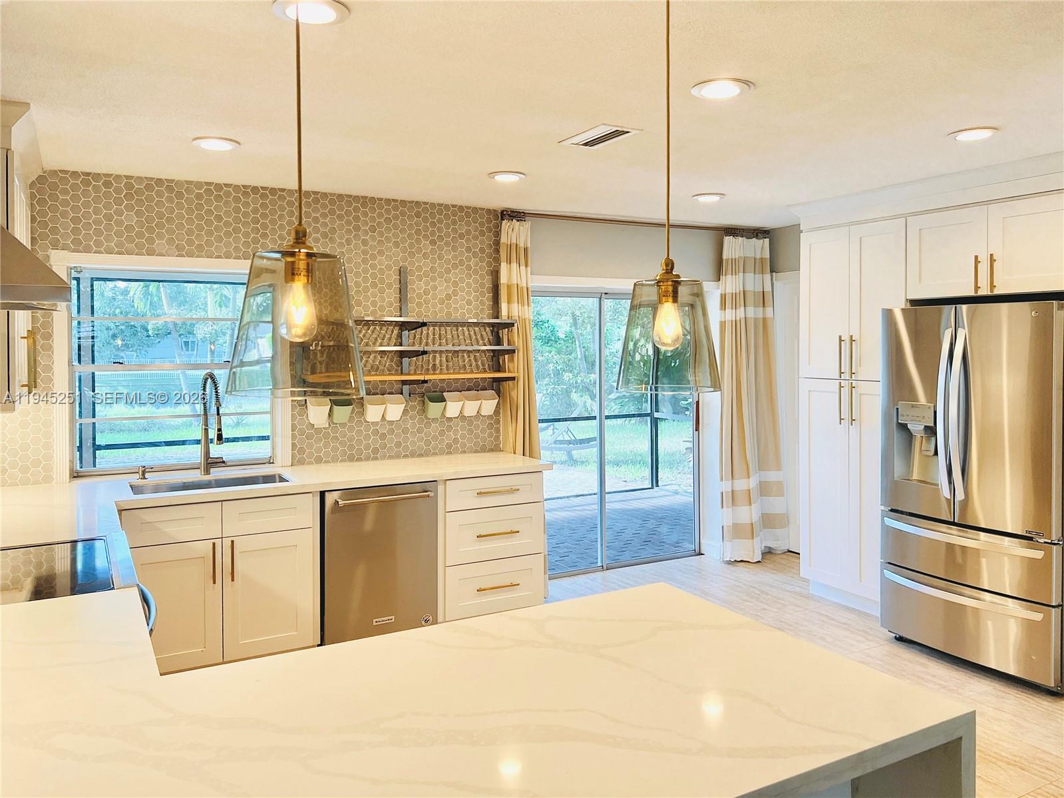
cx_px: 532
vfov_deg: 53.1
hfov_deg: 67.3
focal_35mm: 26
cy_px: 399
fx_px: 799
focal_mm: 5.7
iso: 64
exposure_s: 1/133
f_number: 1.5
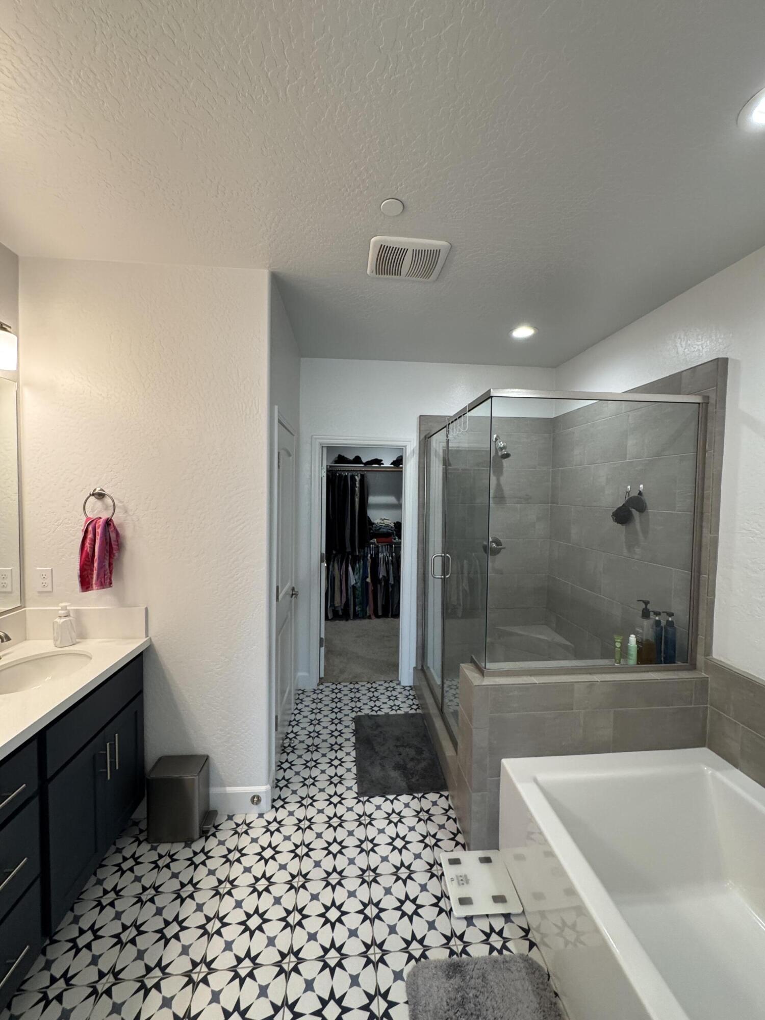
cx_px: 382
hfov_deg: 85.7
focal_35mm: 14
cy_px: 510
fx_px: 413
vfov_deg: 102.1
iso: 250
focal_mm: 2.22
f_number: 2.2
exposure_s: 1/120
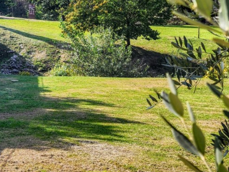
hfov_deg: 23.8
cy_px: 55
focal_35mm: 74
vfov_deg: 19.8
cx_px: -51
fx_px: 490
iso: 12
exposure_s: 1/701
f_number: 1.8
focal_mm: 6.4
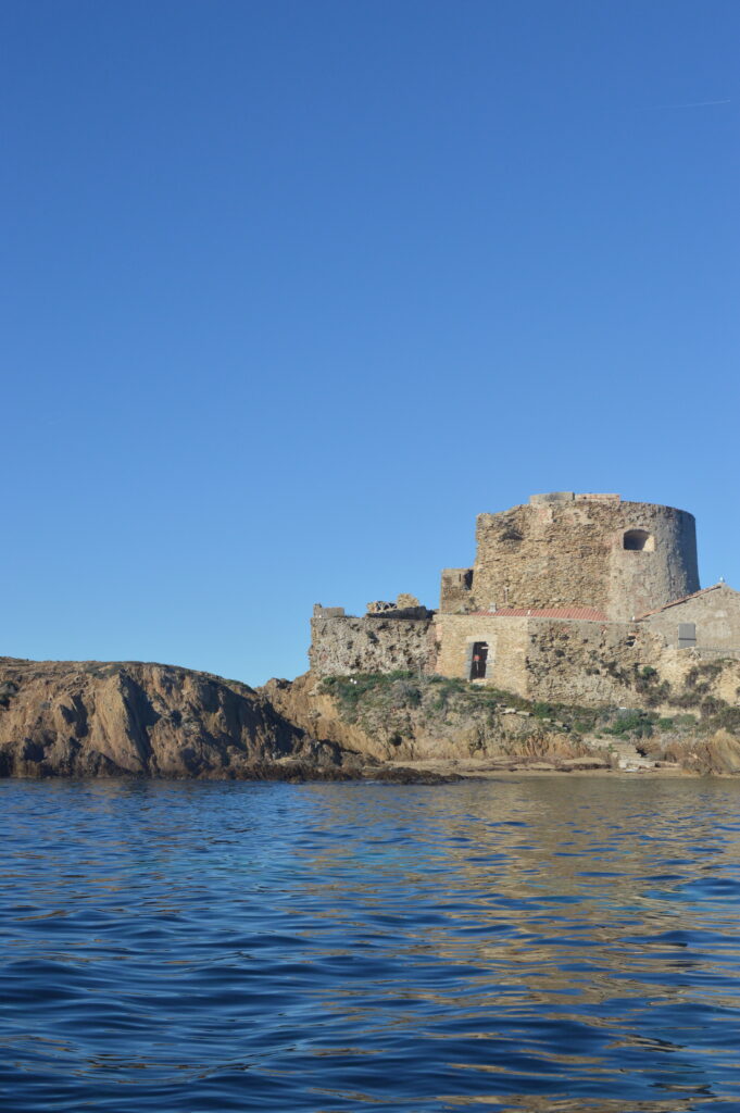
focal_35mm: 45
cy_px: 556
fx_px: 1390
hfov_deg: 29.8
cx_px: 370
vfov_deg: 43.6
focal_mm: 30
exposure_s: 1/800
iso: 400
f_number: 14
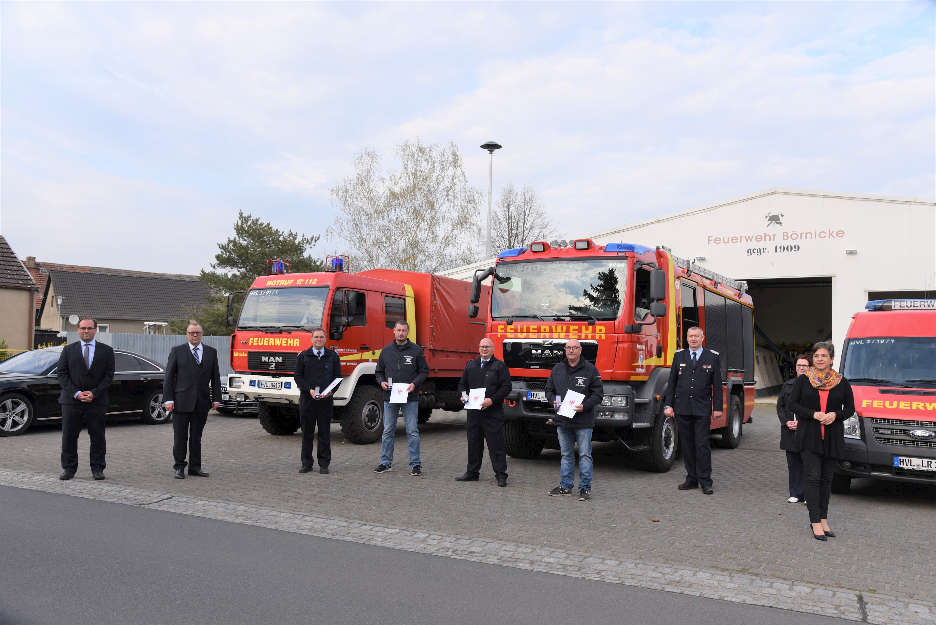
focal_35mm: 30
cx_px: 468
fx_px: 780
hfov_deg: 61.9
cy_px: 312
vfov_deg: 43.6
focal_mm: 30
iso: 200
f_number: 8
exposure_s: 1/250
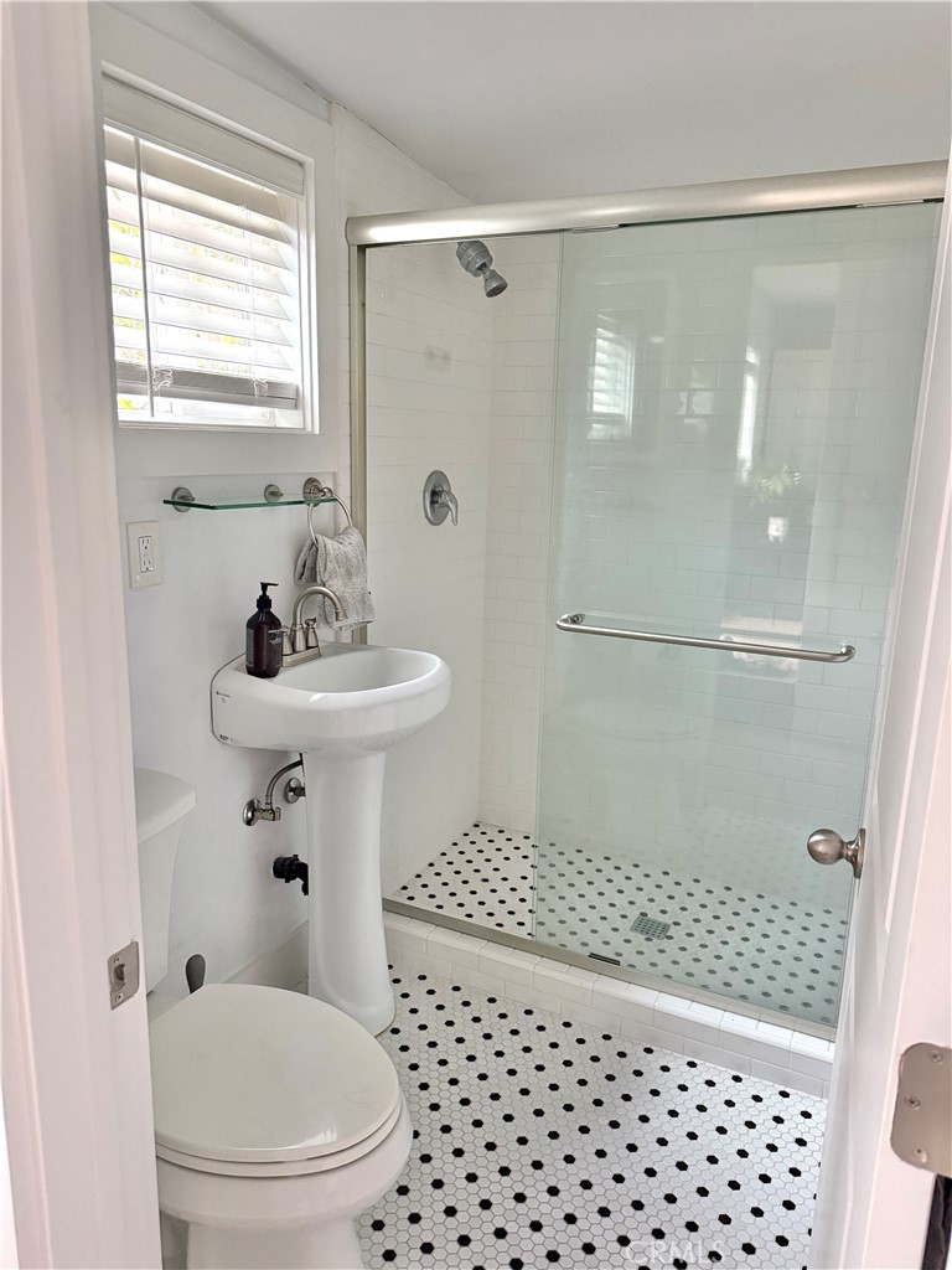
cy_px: 635
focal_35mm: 24
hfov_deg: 56.8
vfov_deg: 71.6
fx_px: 880
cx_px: 476
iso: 640
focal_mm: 6.76
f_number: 1.78
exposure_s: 1/60
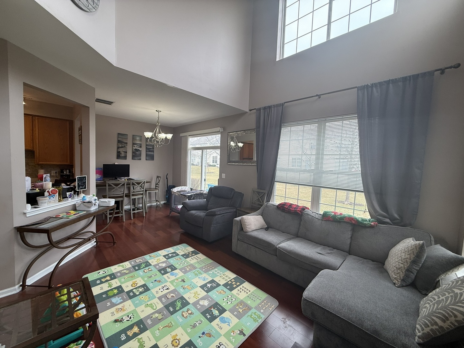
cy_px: 174
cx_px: 232
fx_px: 188
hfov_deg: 102.1
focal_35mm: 14
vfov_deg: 85.7
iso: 50
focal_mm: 2.22
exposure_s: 1/120
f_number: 2.2
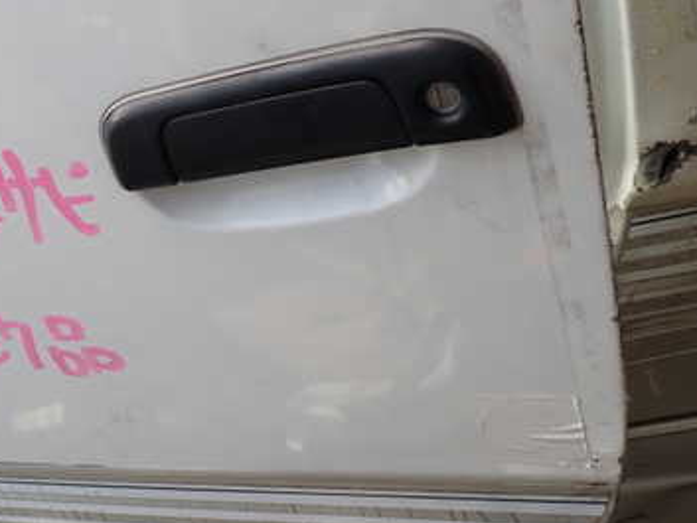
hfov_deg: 36.0
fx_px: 1027
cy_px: 266
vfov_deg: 28.6
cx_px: 120
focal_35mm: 51
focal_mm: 5.4
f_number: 3.2
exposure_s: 1/200
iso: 100
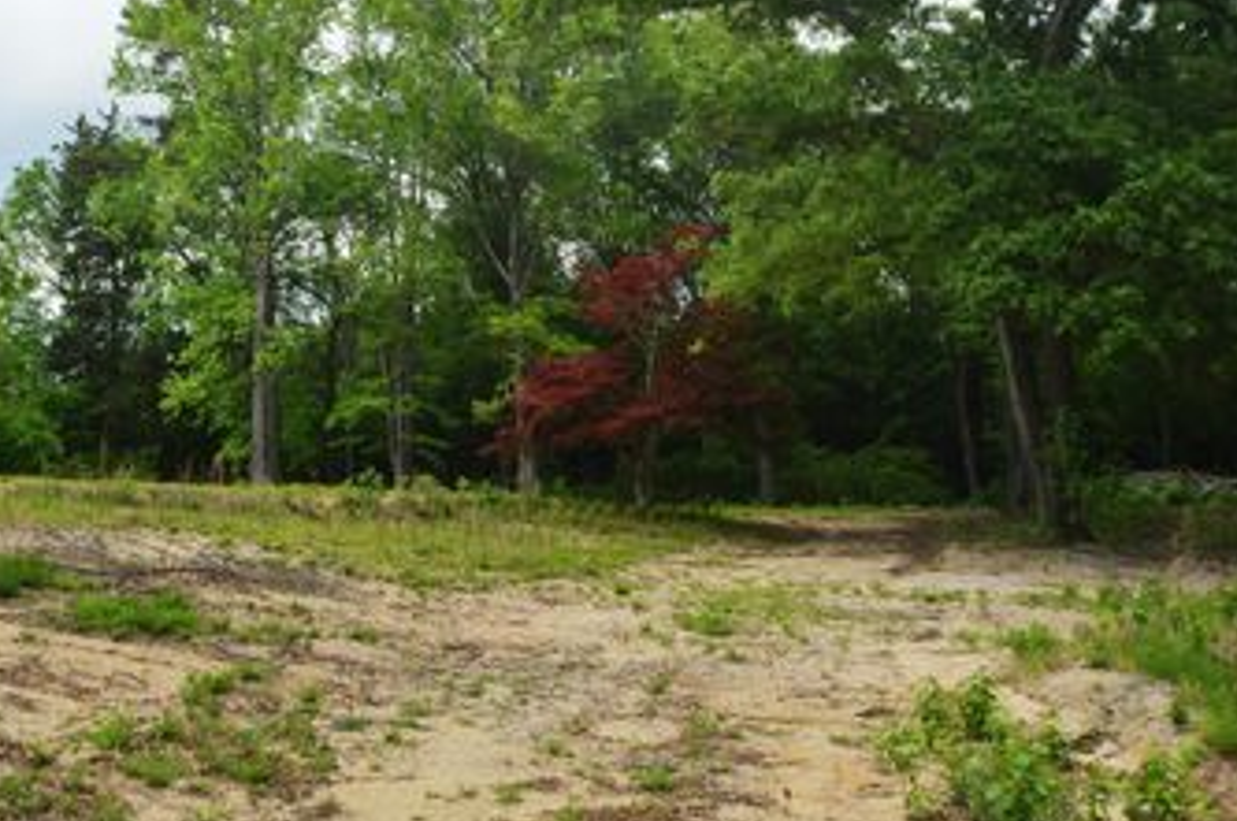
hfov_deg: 36.9
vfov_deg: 24.9
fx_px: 1853
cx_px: 531
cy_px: 338
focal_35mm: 54
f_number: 7.1
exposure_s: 1/200
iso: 100
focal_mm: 24
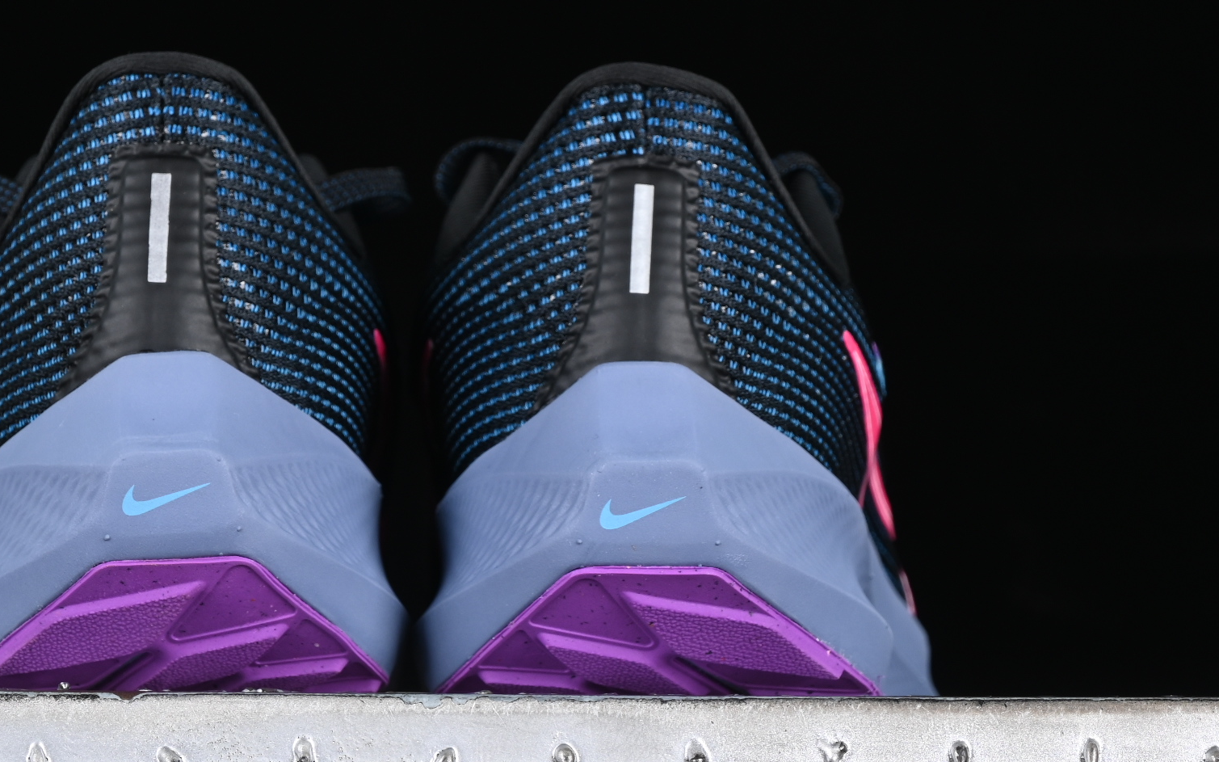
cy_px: 239
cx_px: 456
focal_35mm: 141
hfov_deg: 14.8
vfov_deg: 9.3
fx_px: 4684
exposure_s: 1/60
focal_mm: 50
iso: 160
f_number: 6.3
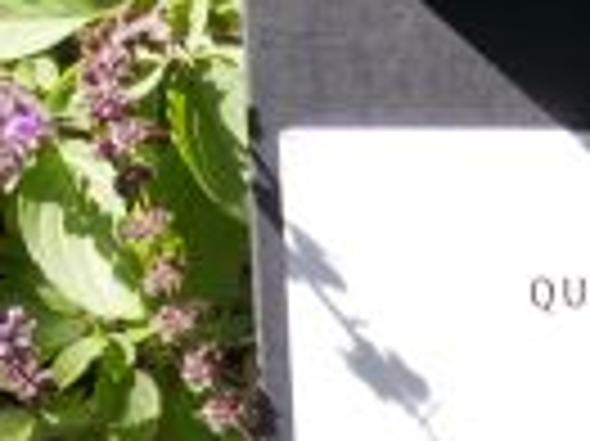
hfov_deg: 7.5
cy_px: 1087
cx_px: 1031
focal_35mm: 257
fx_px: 4376
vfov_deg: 5.6
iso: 200
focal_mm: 21
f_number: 5.6
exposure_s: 1/250
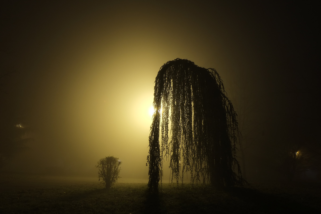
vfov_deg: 53.1
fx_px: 214
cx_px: 160
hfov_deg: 73.7
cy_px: 107
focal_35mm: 24
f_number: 3.5
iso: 400
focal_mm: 16
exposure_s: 1/9
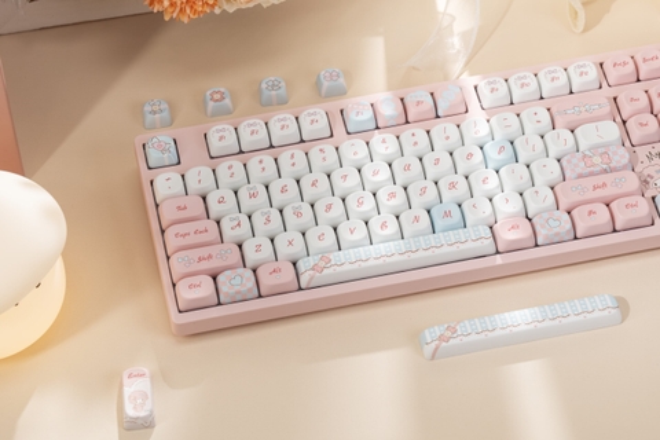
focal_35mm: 105
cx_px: 330
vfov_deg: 13.0
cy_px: 220
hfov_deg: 19.5
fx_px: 1925
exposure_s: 1/160
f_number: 8
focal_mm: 70
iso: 640
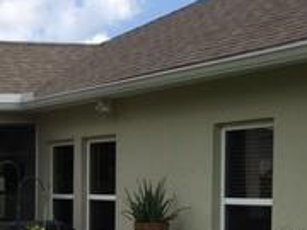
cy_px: 242
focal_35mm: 103
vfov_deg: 14.1
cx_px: -109
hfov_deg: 17.7
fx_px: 913
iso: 25
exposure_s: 1/999
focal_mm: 4.15
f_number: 2.2
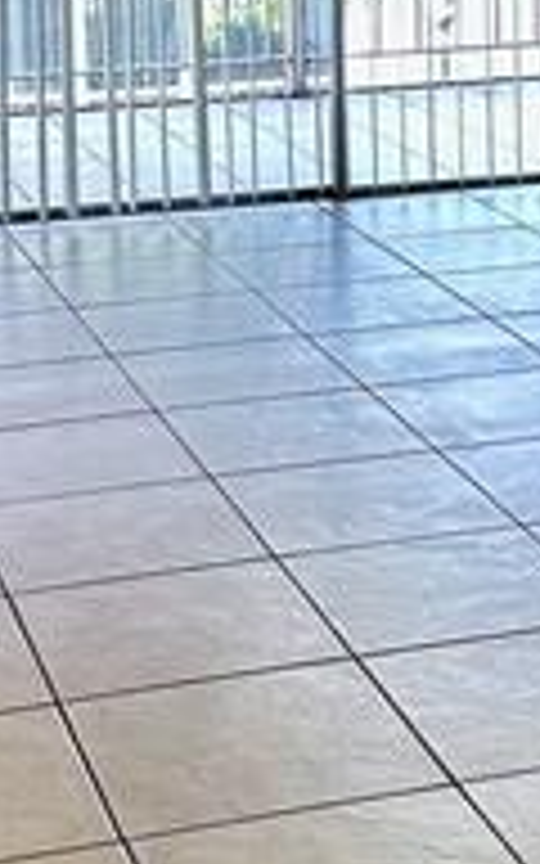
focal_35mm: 102
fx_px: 2402
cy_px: -32
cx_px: 423
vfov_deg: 19.7
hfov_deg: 12.8
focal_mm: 6.86
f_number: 1.78
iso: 125
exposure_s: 1/60
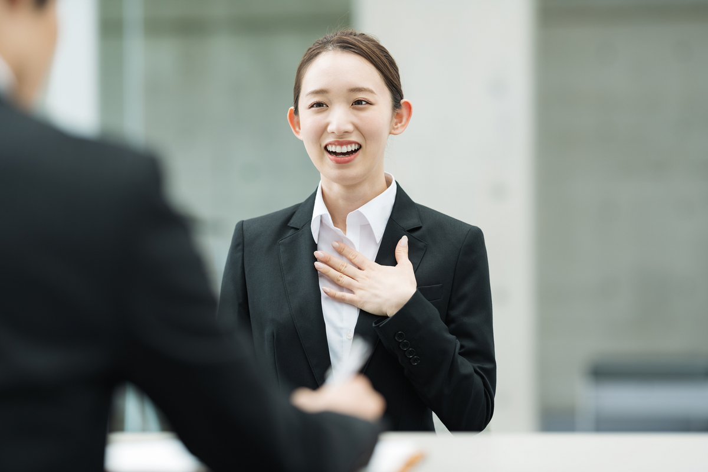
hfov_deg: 19.5
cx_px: 354
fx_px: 2065
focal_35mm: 105
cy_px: 236
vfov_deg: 13.0
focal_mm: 105
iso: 100
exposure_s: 1/200
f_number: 2
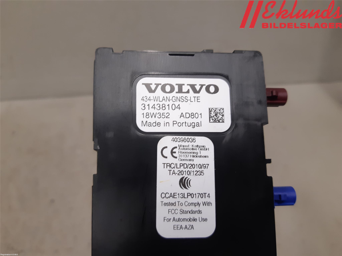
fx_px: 257
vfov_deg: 53.1
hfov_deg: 67.3
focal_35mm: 26
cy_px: 128
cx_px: 171
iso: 100
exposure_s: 1/50
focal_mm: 3.93
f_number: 1.7
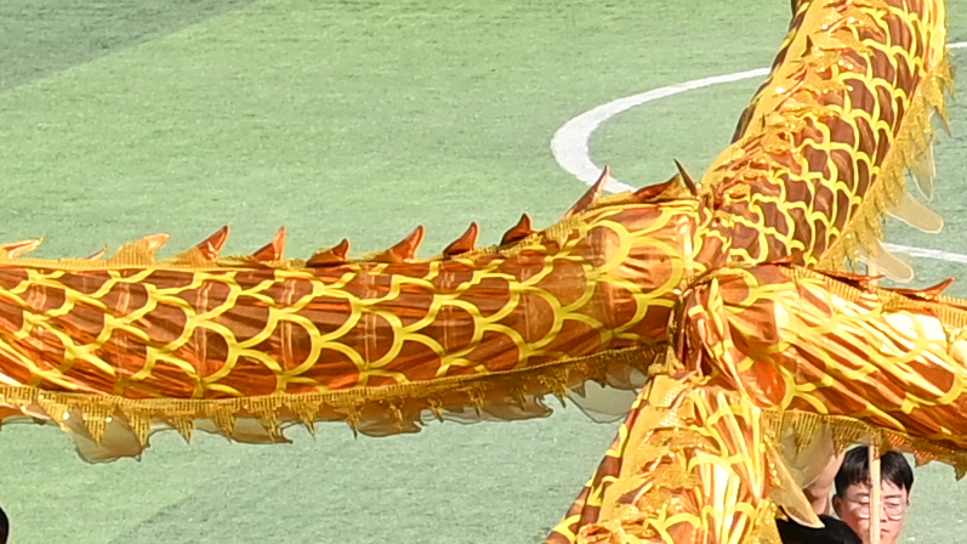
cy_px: 608
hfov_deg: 4.6
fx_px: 11639
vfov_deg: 2.7
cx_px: 2531
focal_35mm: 454
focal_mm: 62
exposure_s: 1/640
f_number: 10
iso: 400
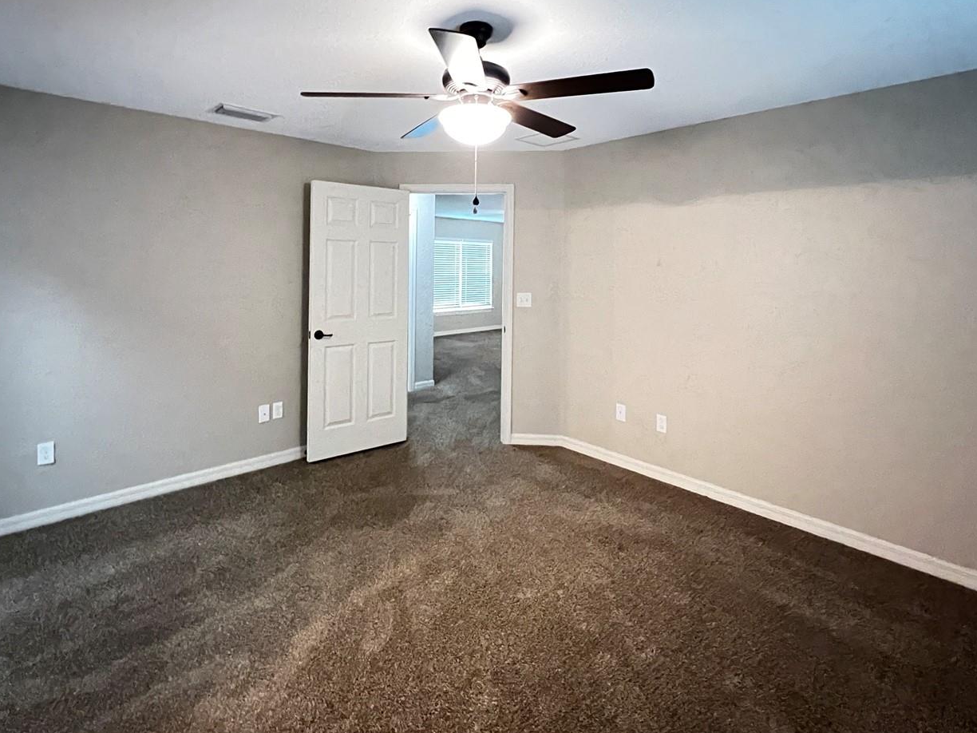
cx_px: 469
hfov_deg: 91.0
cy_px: 265
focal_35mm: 17
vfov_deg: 73.2
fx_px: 480
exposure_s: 1/30
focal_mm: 1.57
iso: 2000
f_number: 1.8
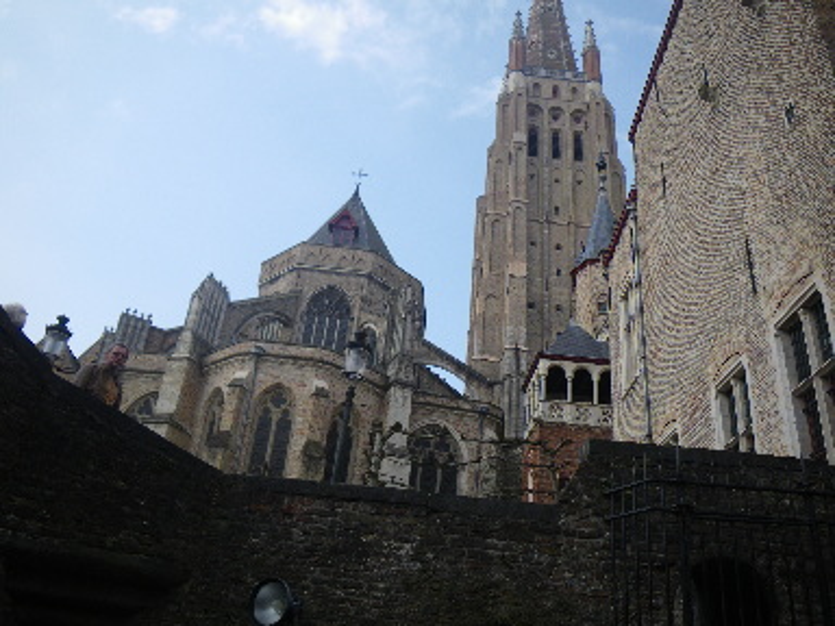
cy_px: 313
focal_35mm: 28
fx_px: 675
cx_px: 418
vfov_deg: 49.7
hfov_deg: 63.4
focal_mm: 5
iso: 50
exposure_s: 1/400
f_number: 3.5
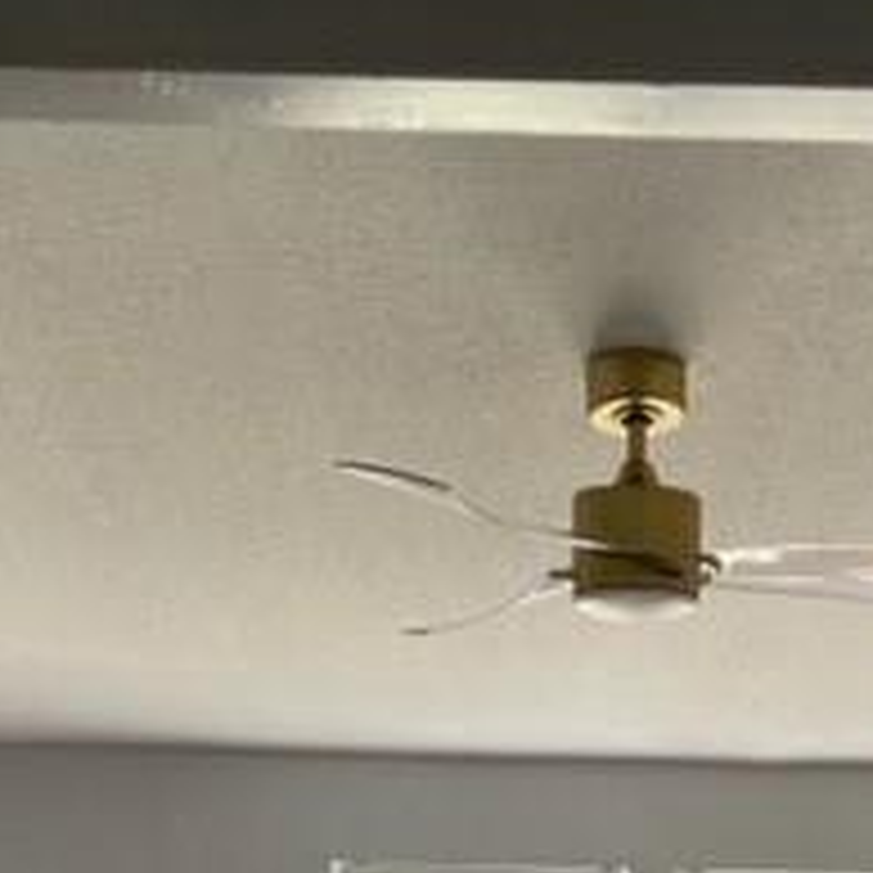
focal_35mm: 76
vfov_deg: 19.7
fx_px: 2168
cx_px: 644
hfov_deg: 22.6
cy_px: 1318
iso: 50
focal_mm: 4.2
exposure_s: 1/121
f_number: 1.6
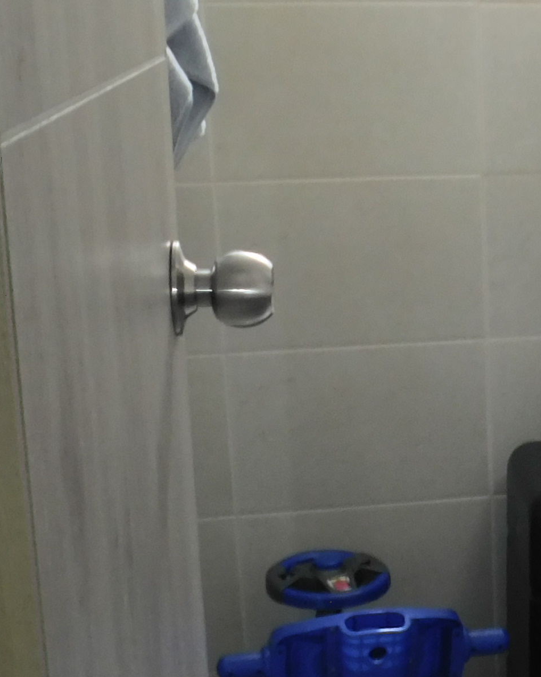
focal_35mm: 87
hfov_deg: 16.6
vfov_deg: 21.9
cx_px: 716
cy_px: 460
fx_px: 1741
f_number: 3
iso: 125
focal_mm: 4
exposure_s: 1/30
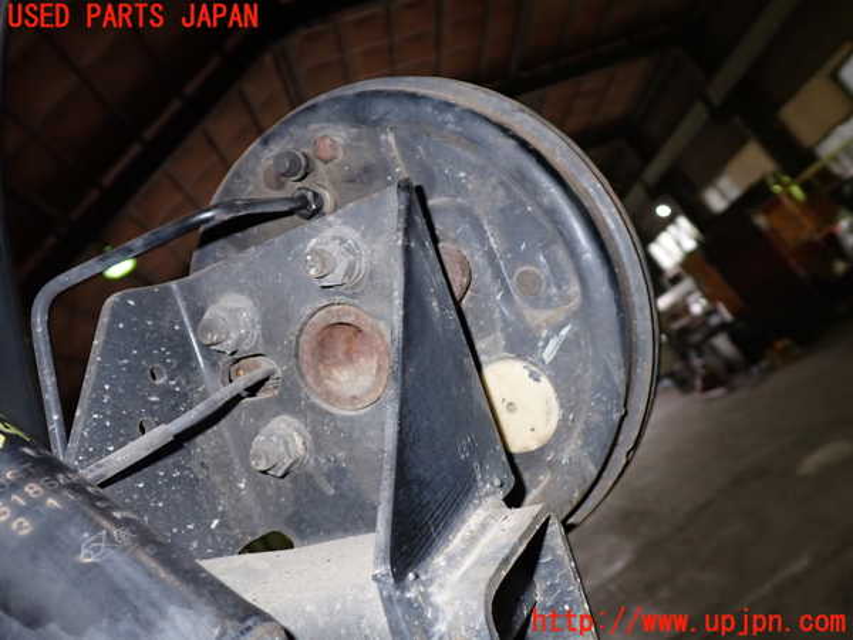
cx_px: 426
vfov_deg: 46.8
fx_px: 739
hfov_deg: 60.0
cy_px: 320
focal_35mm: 30
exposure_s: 1/30
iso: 320
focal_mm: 5.4
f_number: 6.3
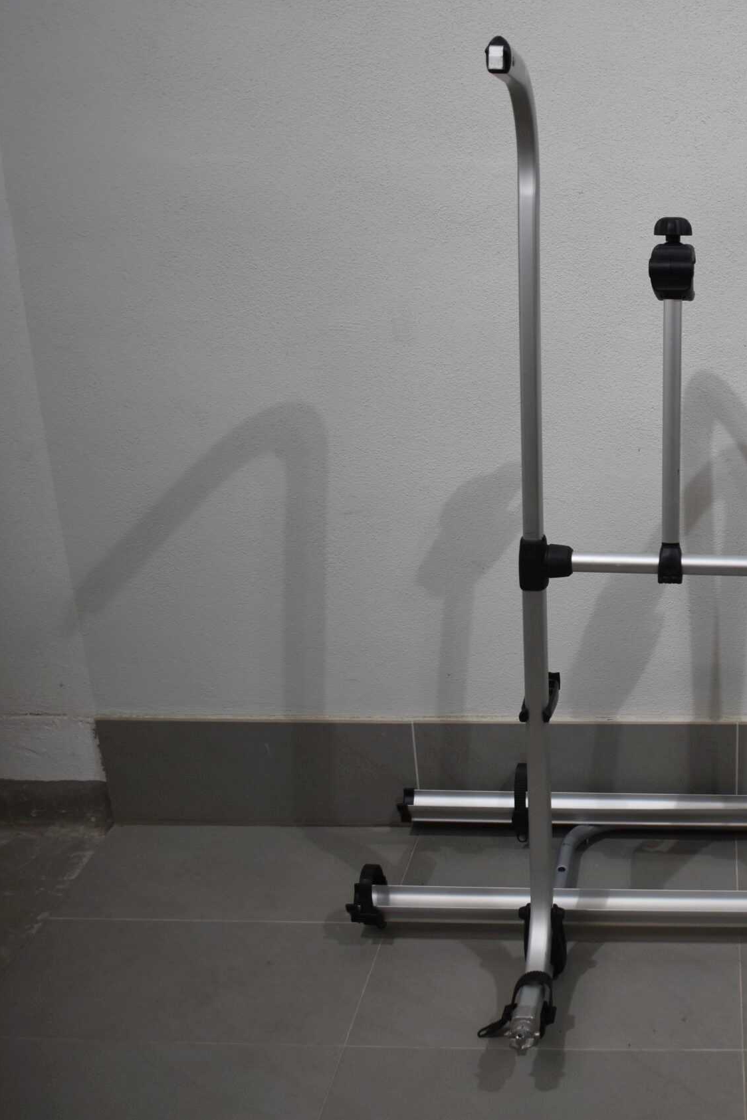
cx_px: 754
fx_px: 1276
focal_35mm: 41
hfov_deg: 30.3
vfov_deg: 47.4
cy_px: 554
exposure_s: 1/250
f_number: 3.5
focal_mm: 18
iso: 400
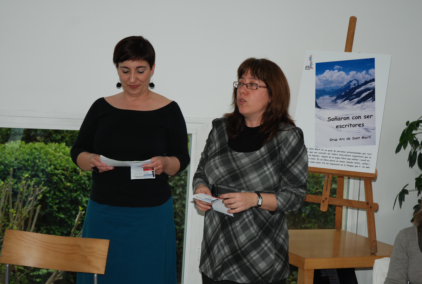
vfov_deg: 17.6
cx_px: 211
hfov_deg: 25.9
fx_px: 916
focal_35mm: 78
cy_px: 142
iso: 200
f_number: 4.5
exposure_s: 1/60
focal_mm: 52
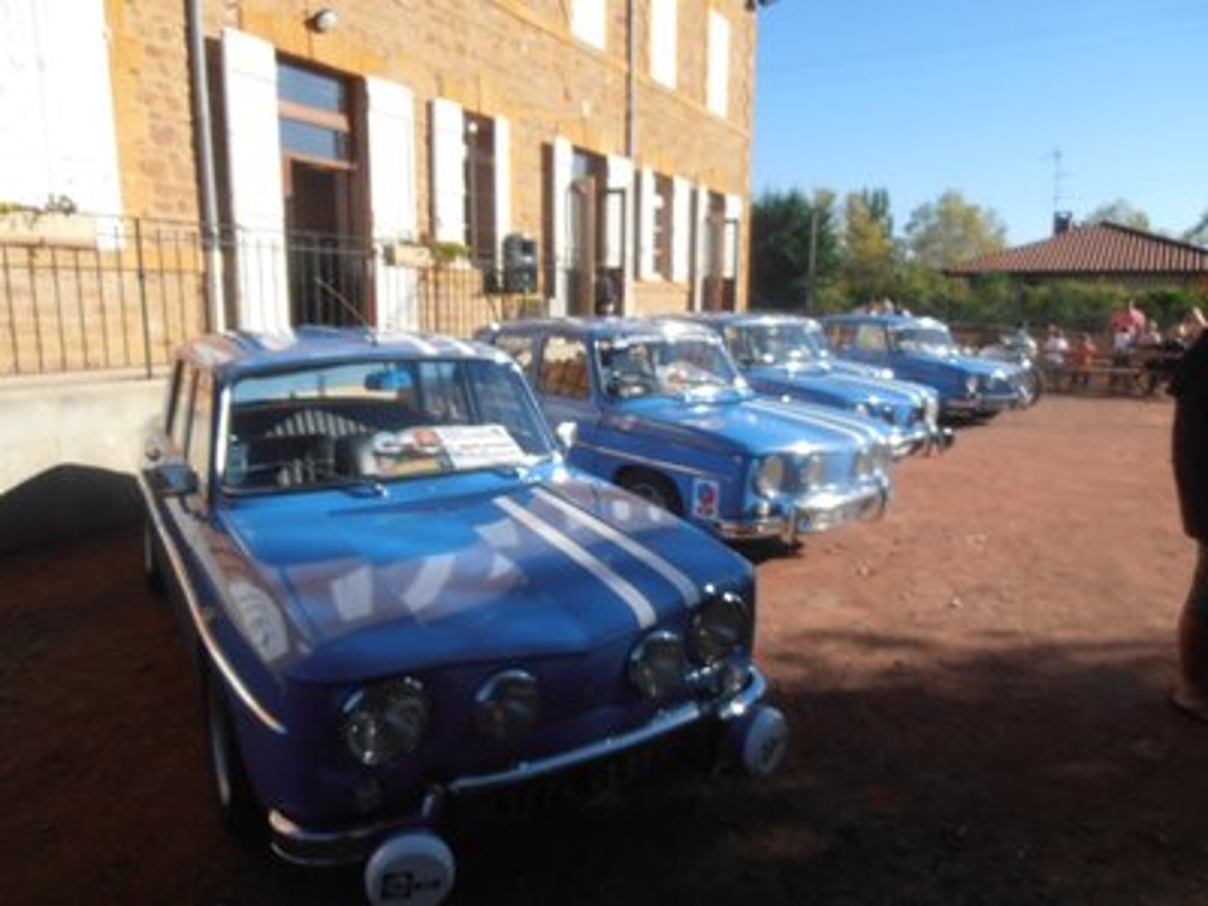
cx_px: 604
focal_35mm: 24
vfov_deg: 56.8
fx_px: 838
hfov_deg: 71.6
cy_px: 453
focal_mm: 4.2
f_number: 3
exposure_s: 1/1000
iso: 80
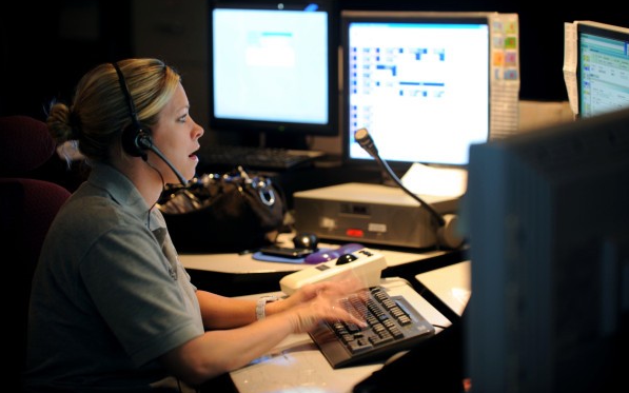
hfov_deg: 16.3
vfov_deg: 10.2
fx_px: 2194
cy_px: 188
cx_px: 314
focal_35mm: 128
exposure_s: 1/13
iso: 500
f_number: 2.8
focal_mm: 125
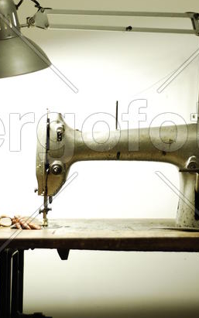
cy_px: 132
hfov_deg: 12.1
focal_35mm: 108
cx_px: 117
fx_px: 937
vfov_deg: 19.3
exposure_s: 1/125
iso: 800
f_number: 1.8
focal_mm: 50
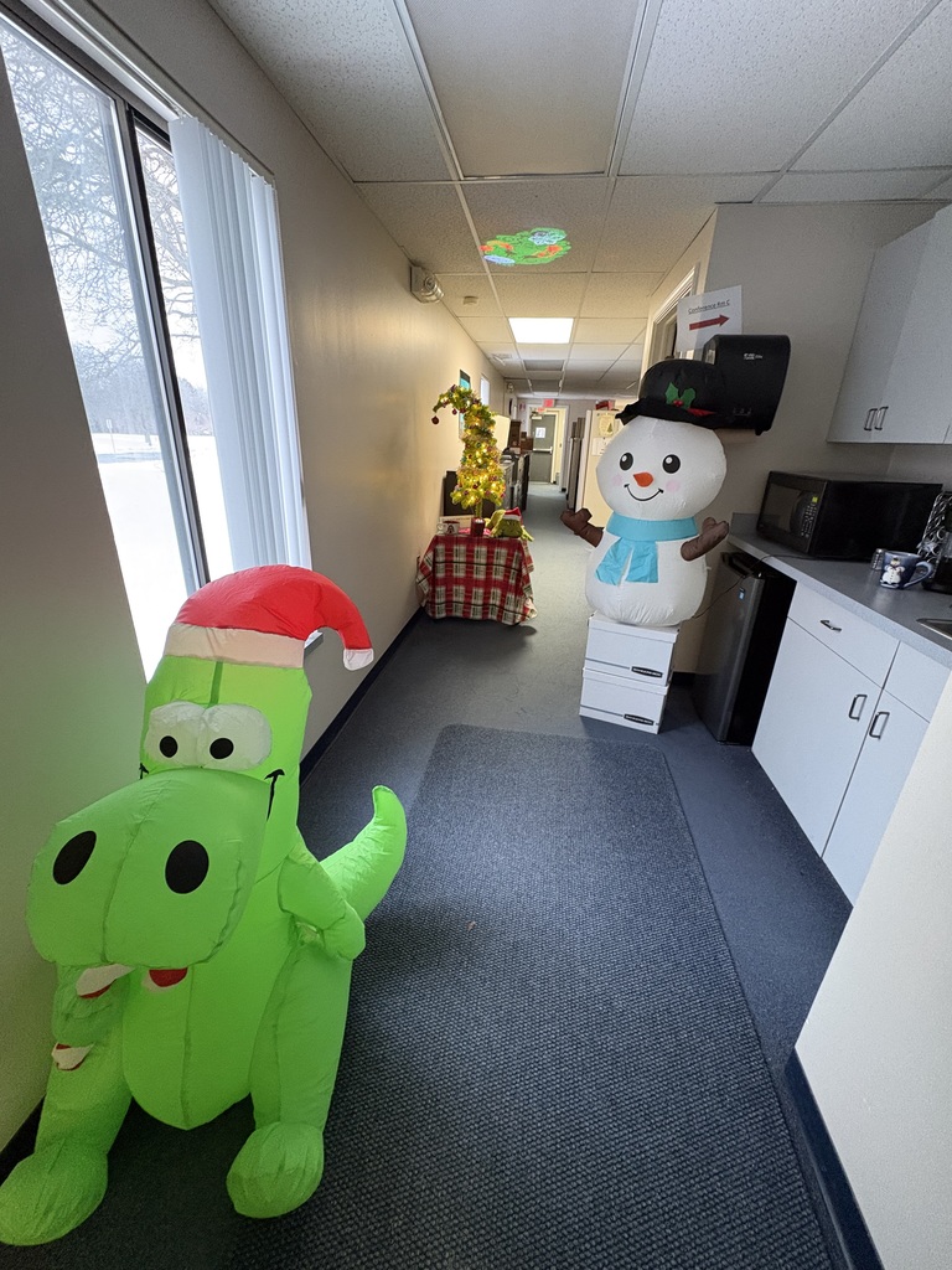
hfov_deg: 85.7
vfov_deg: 102.1
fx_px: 513
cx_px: 476
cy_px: 635
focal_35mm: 14
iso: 400
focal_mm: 2.22
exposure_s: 1/43
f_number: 2.2
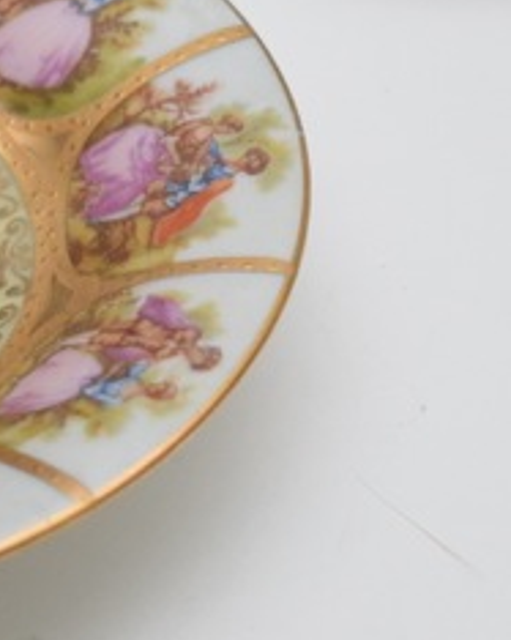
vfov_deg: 5.8
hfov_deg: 4.7
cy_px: -133
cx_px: 3
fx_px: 6262
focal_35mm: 331
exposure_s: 1/100
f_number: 5.6
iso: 800
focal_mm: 55
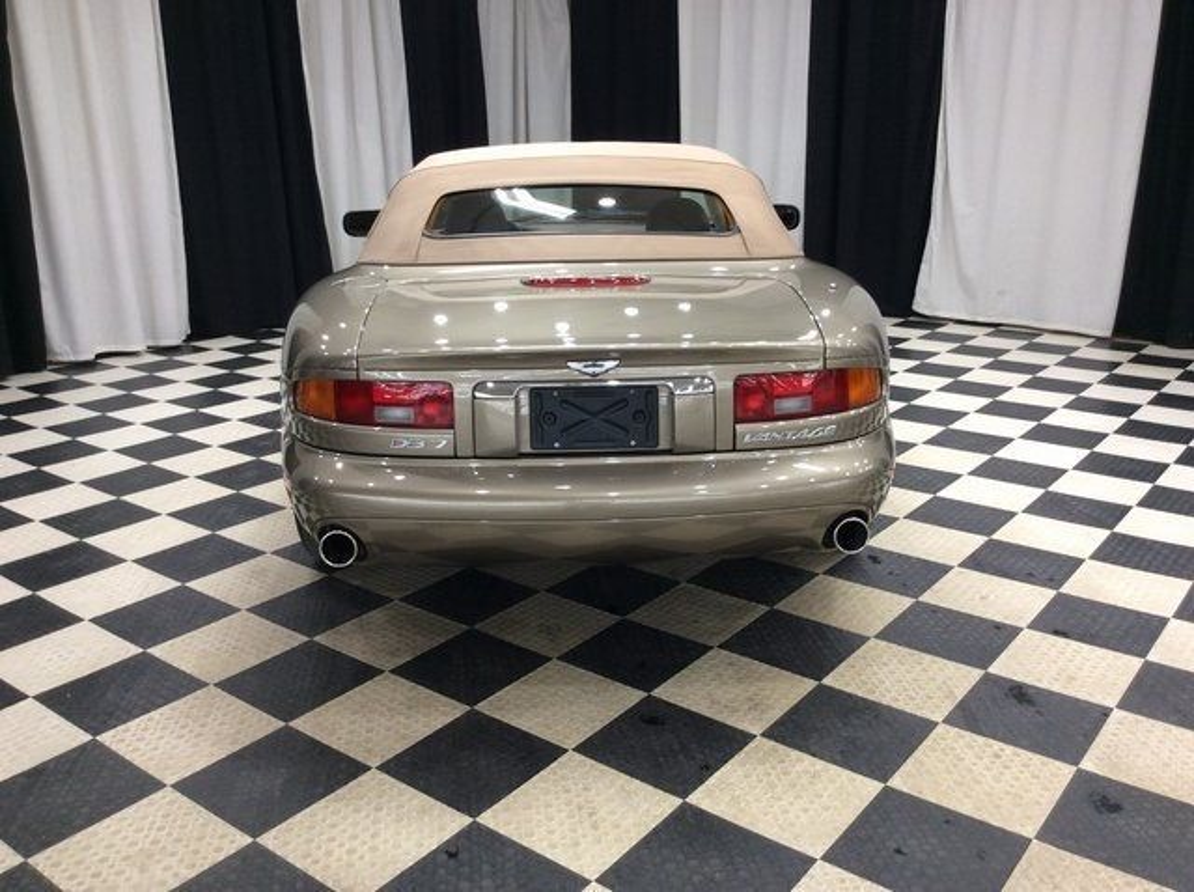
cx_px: 597
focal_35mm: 32
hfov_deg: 56.9
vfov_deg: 44.1
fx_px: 1102
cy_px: 446
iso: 50
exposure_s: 1/24
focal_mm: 3.3
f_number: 2.4
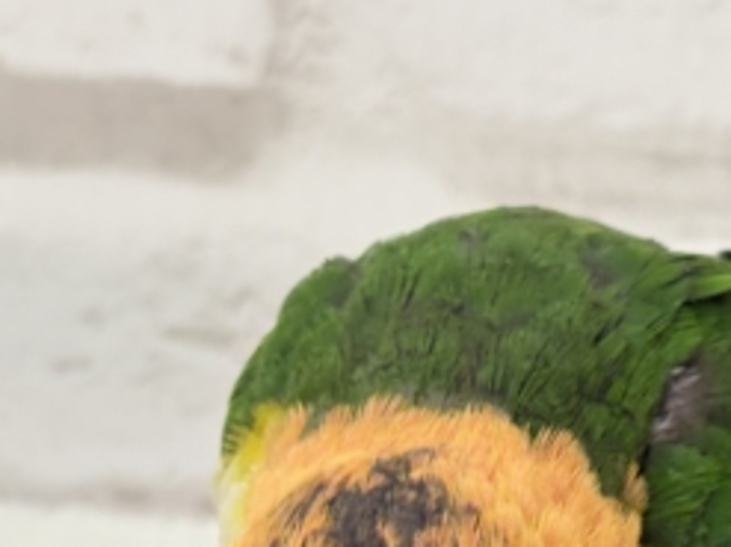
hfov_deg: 14.5
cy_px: 553
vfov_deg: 10.9
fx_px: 2849
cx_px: 565
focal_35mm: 135
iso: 40
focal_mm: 5.96
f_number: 1.6
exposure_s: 1/50
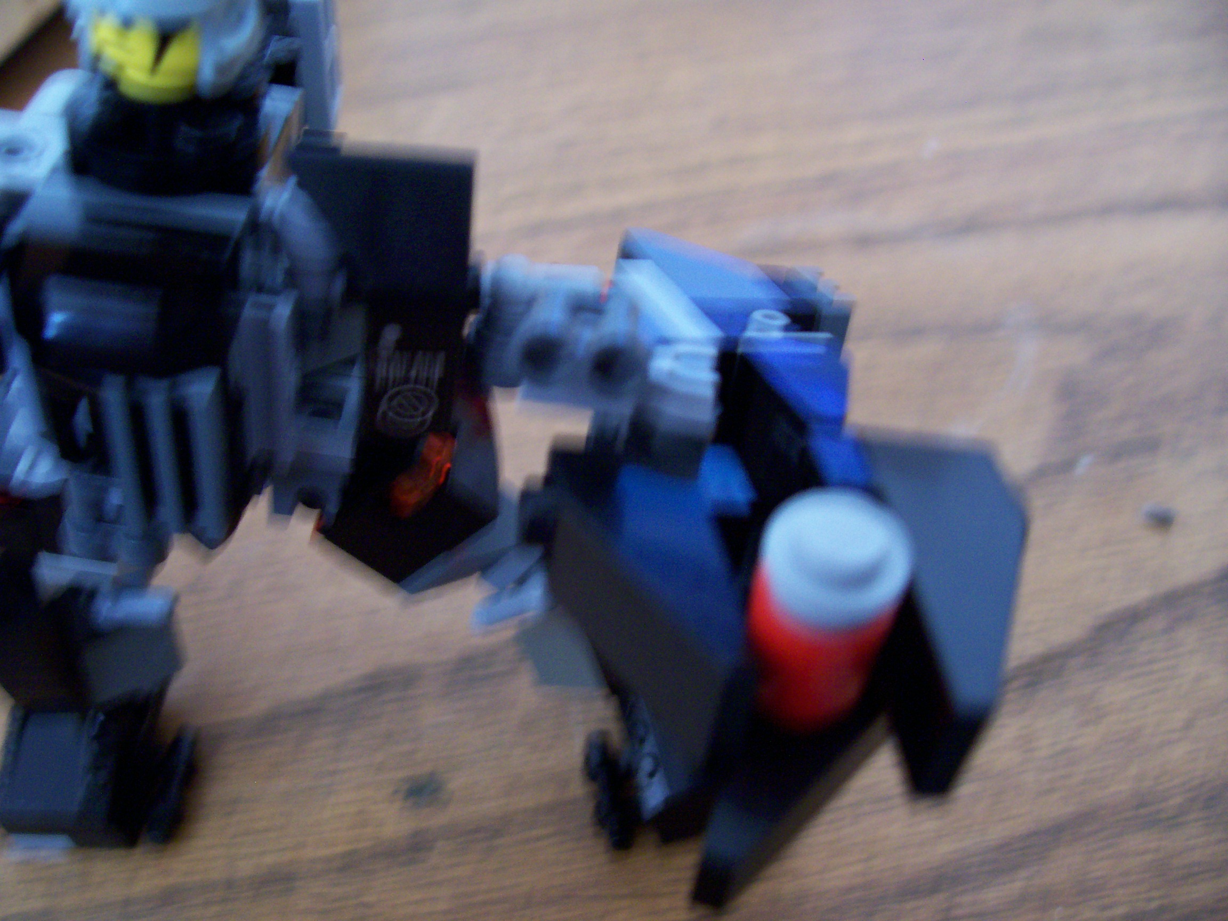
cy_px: 460
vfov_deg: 41.8
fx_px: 1206
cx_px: 614
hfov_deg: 54.0
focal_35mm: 34
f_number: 2.7
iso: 160
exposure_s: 1/8
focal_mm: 5.6
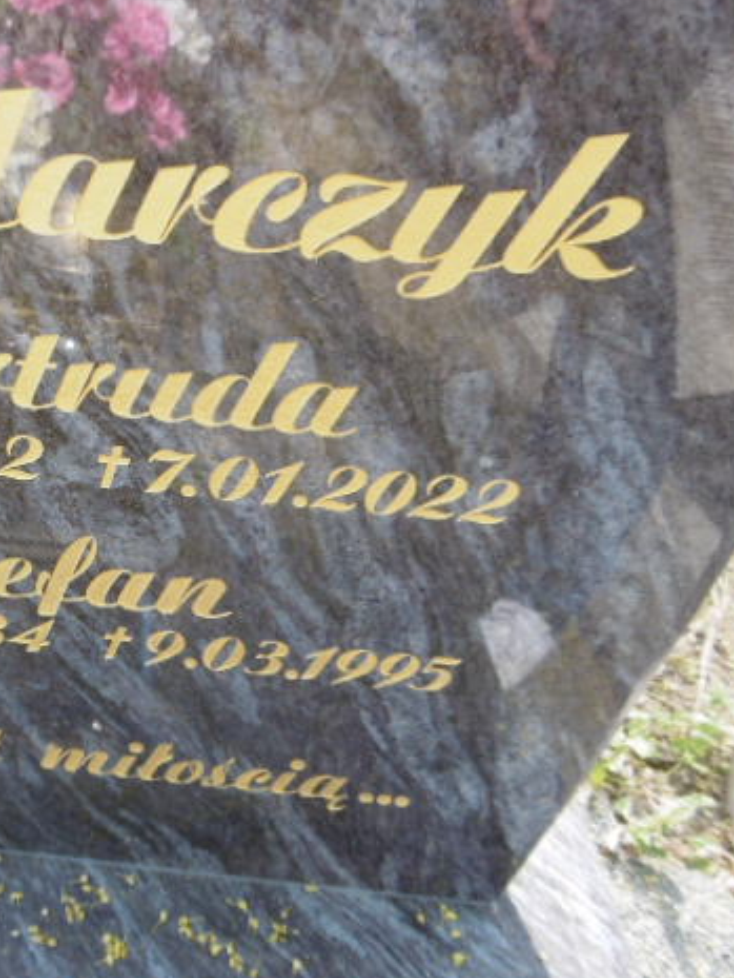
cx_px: 90
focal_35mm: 33
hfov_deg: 40.1
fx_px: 933
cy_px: 488
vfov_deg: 55.3
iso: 100
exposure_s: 1/80
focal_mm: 4.3
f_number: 3.1
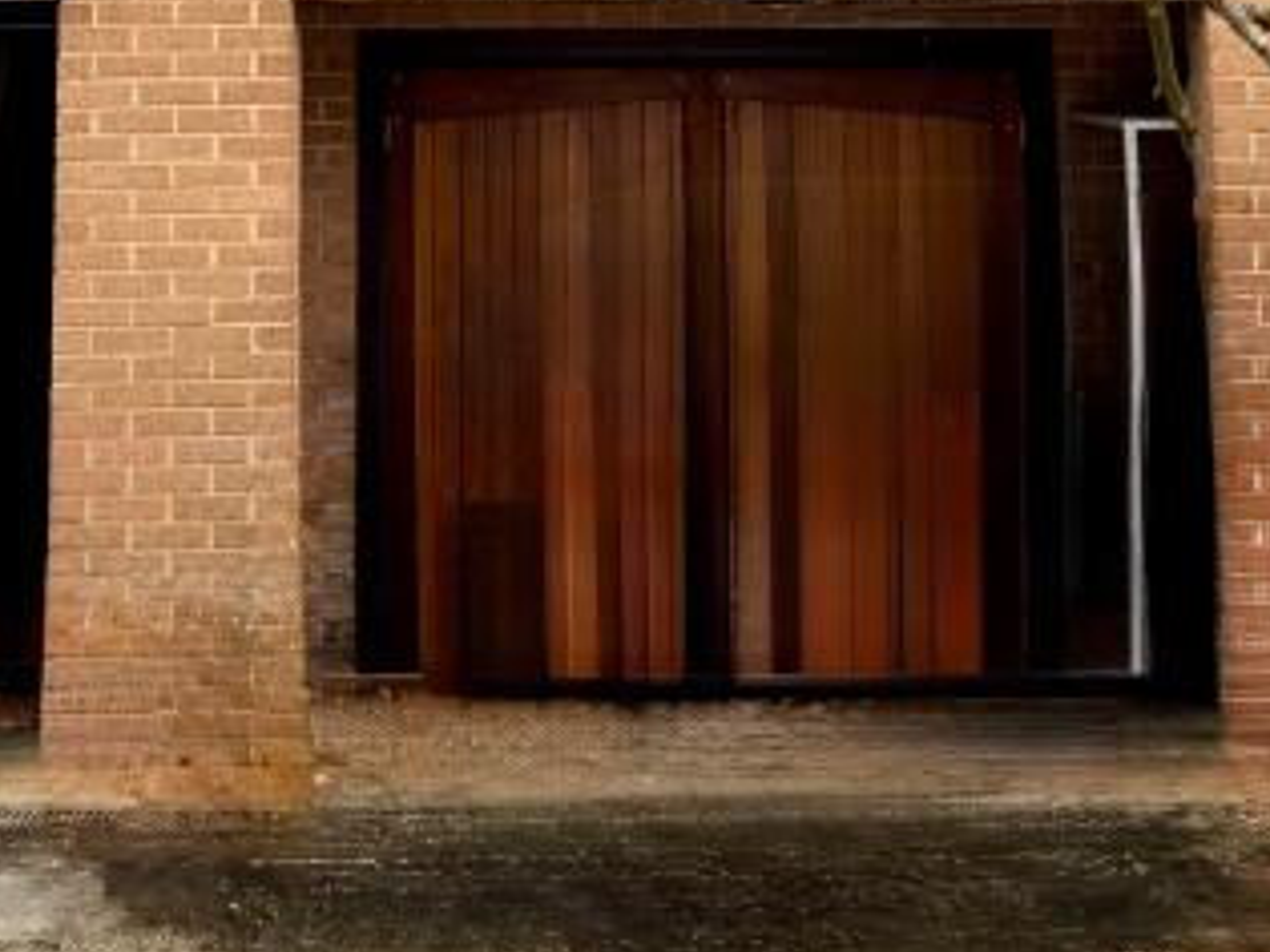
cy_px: -448
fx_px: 2861
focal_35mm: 78
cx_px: 472
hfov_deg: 25.0
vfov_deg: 17.2
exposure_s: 1/535
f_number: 1.78
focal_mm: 6.76
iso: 80
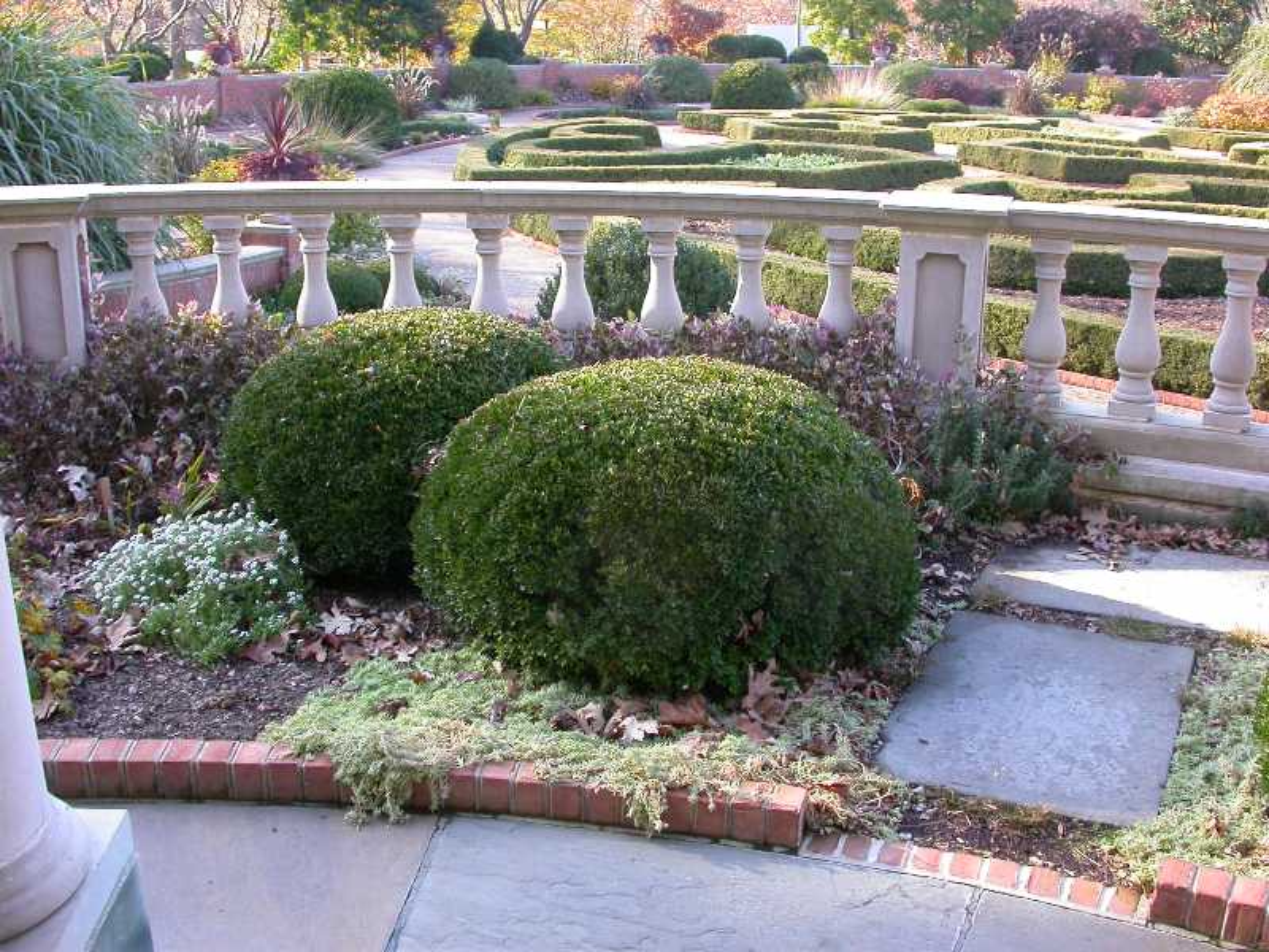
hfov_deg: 49.0
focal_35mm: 38
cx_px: 634
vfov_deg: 37.7
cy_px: 476
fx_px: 1393
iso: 100
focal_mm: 7.85
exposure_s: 1/46.1
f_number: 4.7
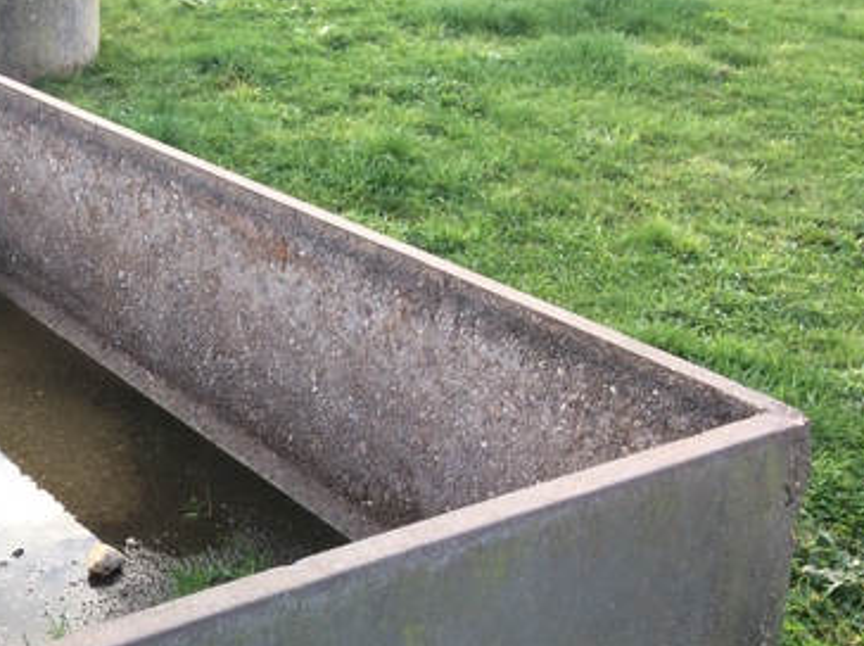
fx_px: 1446
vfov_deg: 25.2
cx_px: 88
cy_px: 346
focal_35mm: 58
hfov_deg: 31.7
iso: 32
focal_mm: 3.3
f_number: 2.4
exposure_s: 1/106
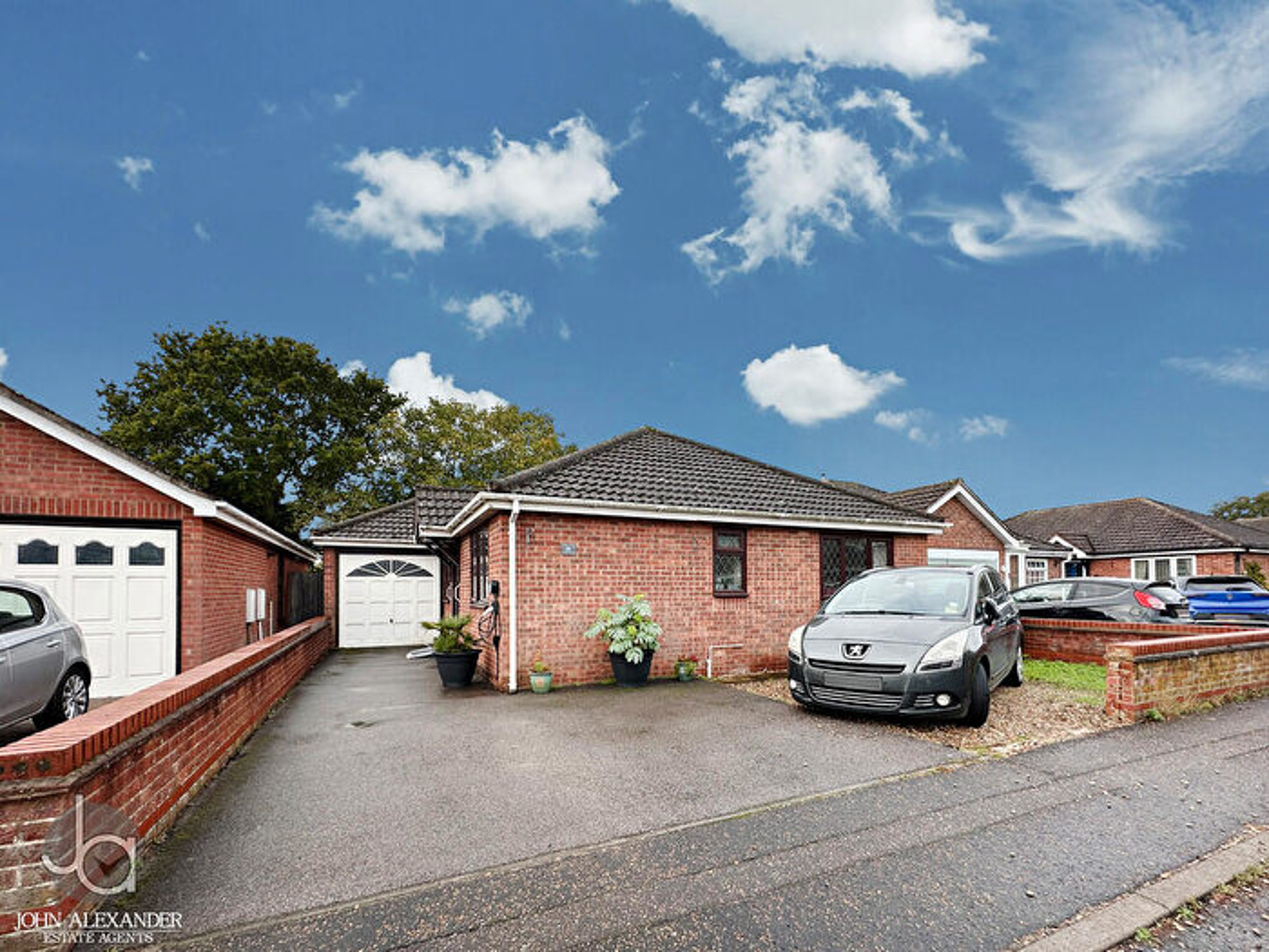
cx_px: 634
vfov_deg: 85.7
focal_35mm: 14
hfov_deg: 102.1
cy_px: 476
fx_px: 513
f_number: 2.2
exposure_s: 1/407
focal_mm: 2.22
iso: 40
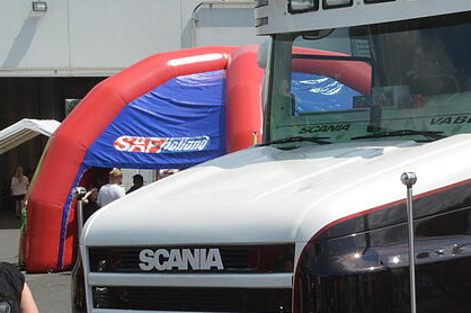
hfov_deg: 15.9
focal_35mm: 124
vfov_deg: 11.0
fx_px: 1621
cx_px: 559
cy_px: 173
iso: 800
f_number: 14
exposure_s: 1/800
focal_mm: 32
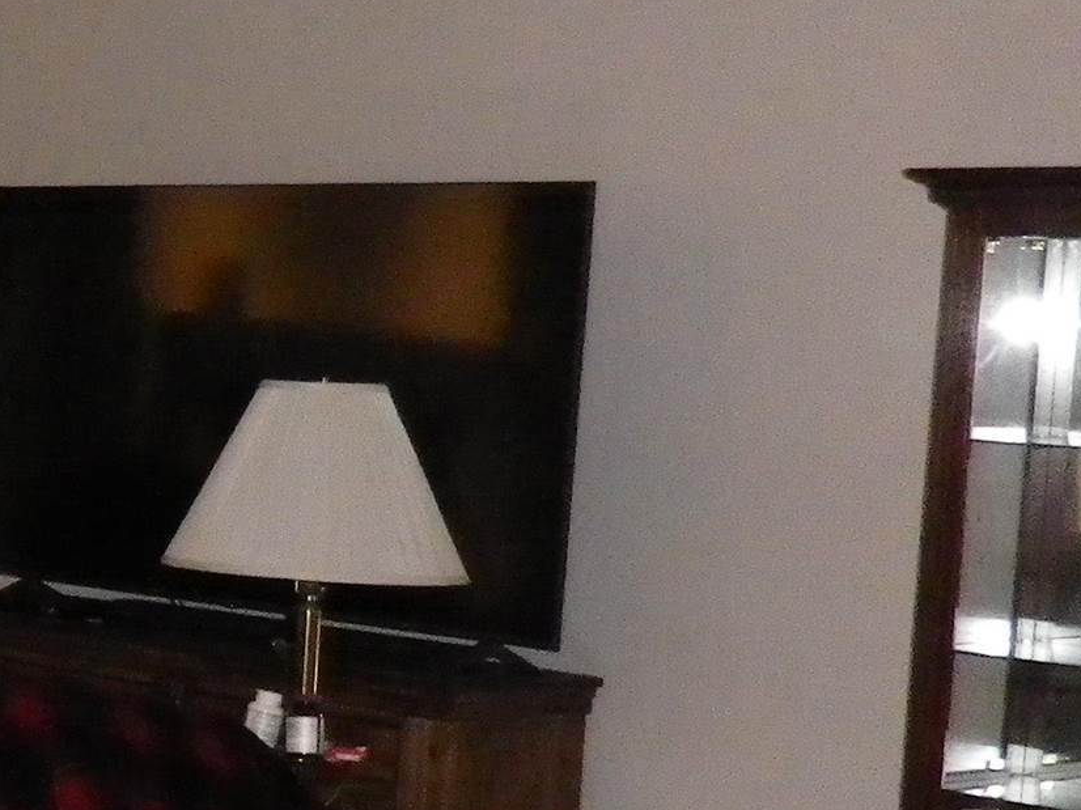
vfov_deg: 15.9
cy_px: 529
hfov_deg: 17.9
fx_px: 2903
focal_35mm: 93
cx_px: -715
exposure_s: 1/50
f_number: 3.5
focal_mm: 4.5
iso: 500
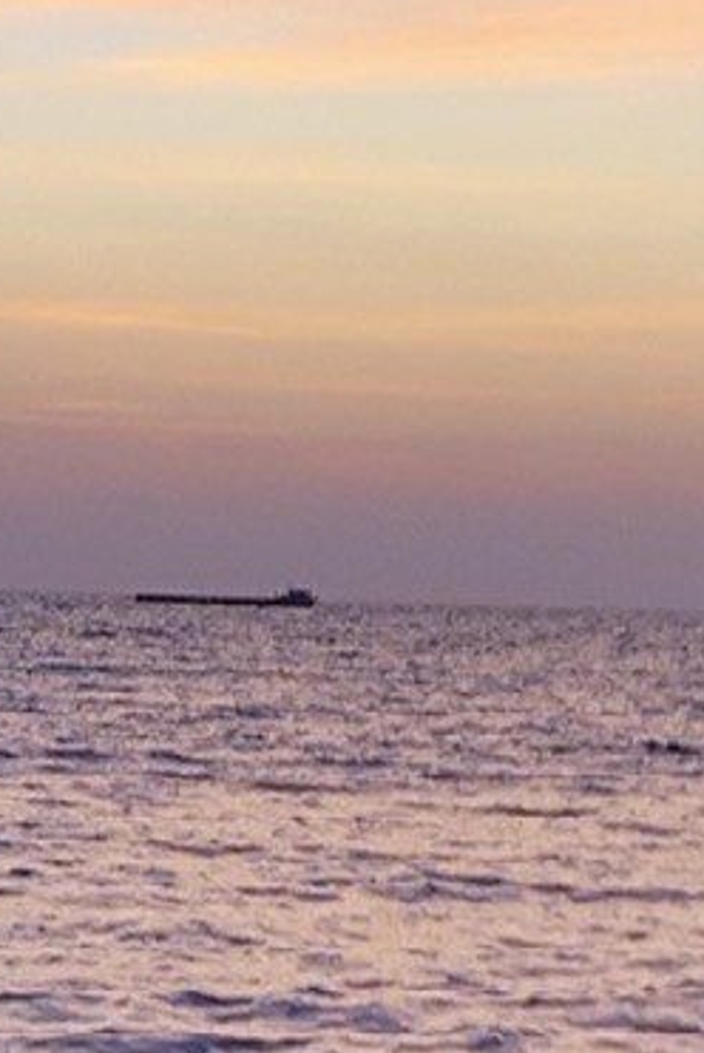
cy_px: 244
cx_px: 219
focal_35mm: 242
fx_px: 7085
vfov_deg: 8.5
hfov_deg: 5.7
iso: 40
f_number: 1.8
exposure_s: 1/40
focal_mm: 4.25
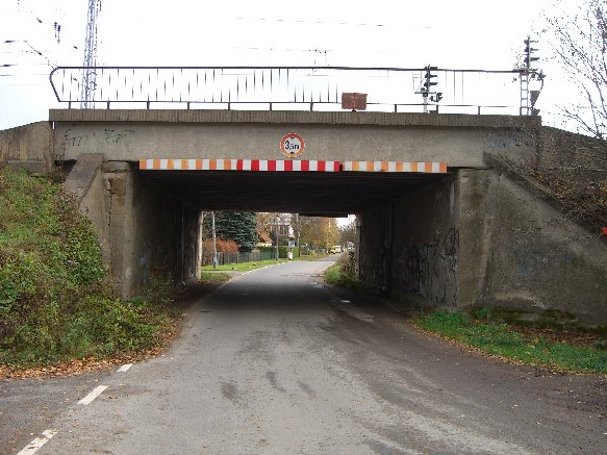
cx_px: 304
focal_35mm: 38
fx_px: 666
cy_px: 228
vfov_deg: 37.7
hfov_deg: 49.0
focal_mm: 7.9
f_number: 2.8
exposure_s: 1/200
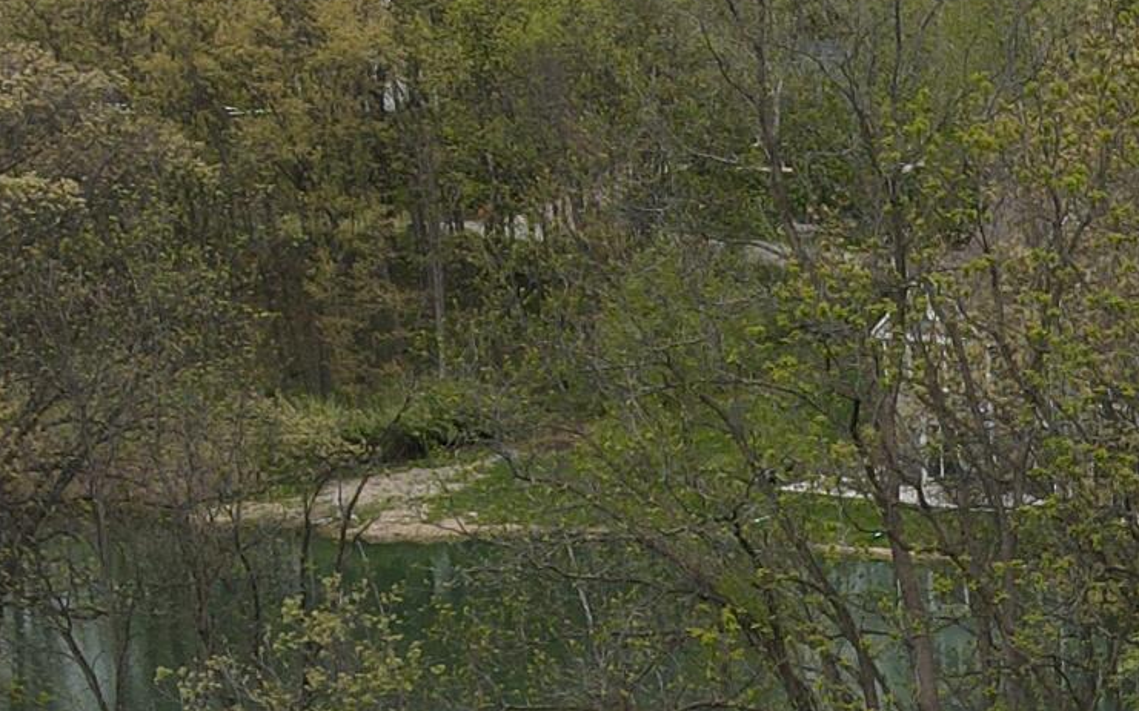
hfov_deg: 18.4
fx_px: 3197
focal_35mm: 103
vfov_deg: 12.0
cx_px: 1603
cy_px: 1139
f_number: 2.8
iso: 100
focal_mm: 4.5
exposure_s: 1/725
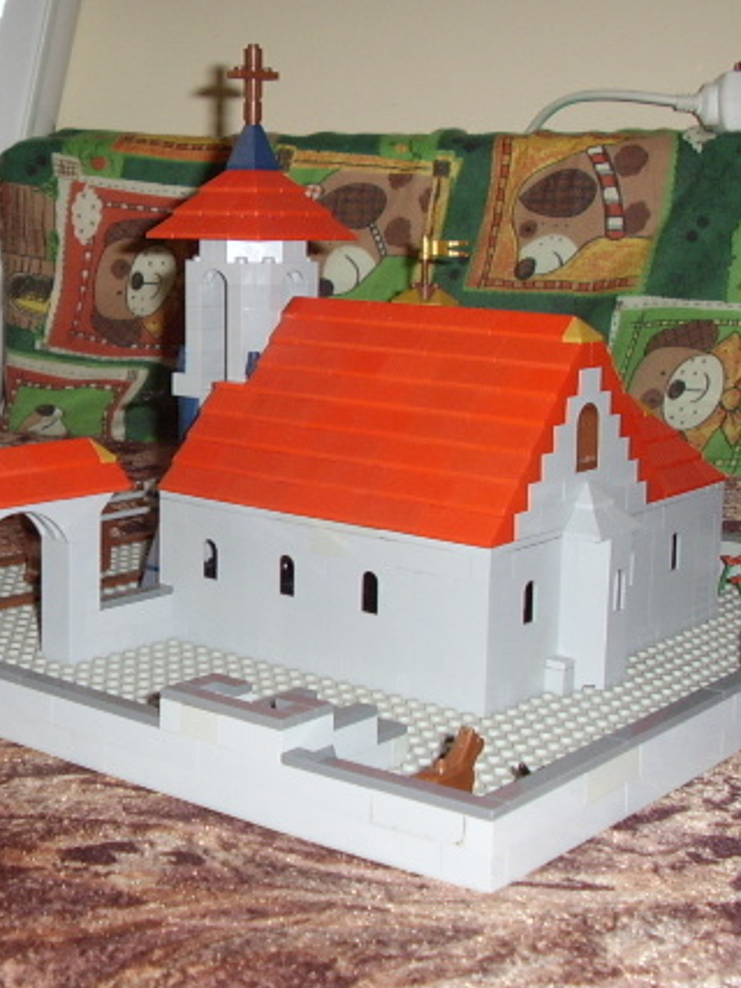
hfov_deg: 32.2
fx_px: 1285
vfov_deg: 42.1
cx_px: 354
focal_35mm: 45
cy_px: 467
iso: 183
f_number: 2.9
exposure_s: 1/30
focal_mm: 5.8
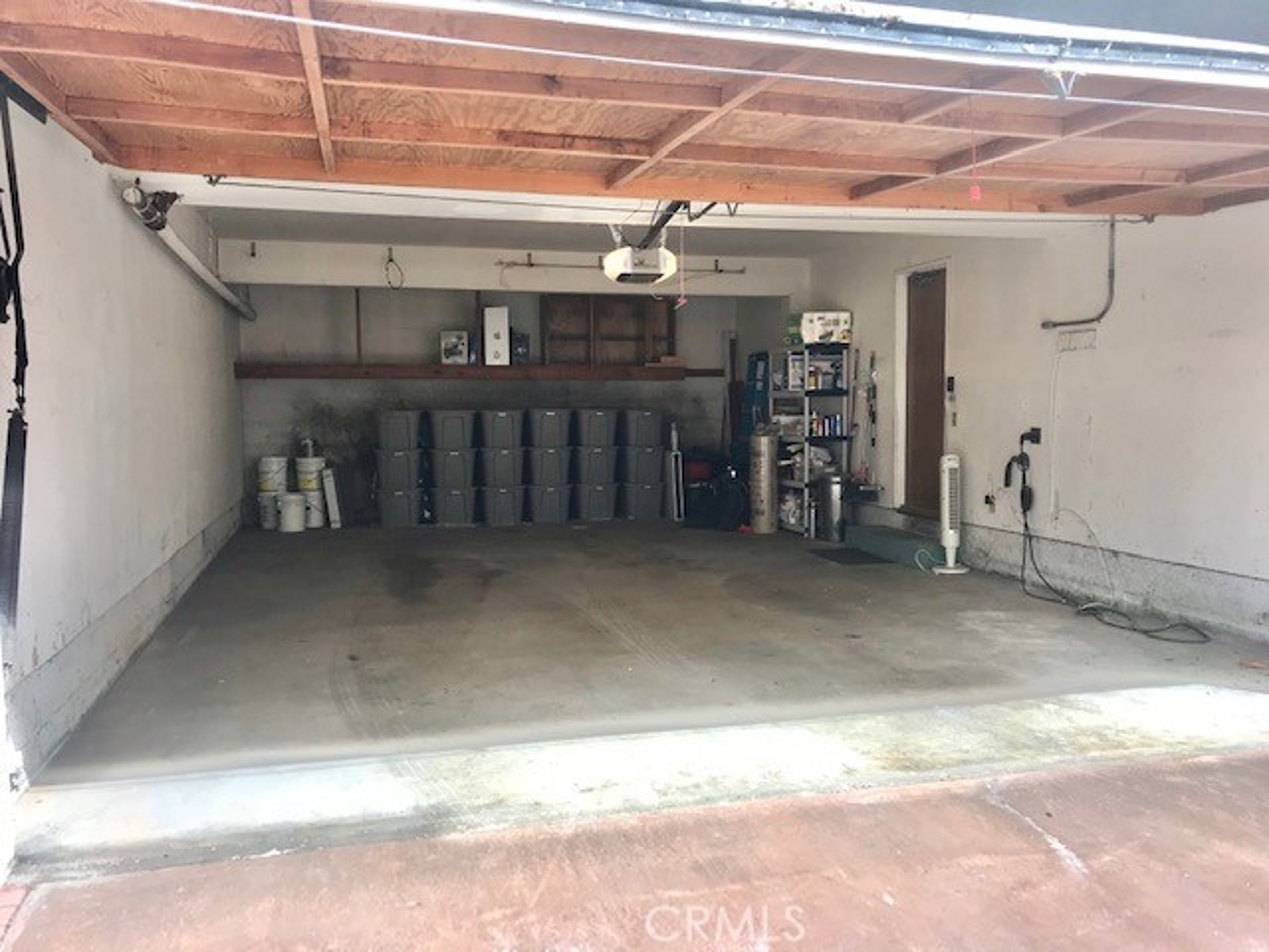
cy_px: 476
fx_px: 1026
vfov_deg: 49.7
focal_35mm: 28
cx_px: 634
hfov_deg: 63.4
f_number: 1.8
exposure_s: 1/161
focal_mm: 3.99
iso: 20
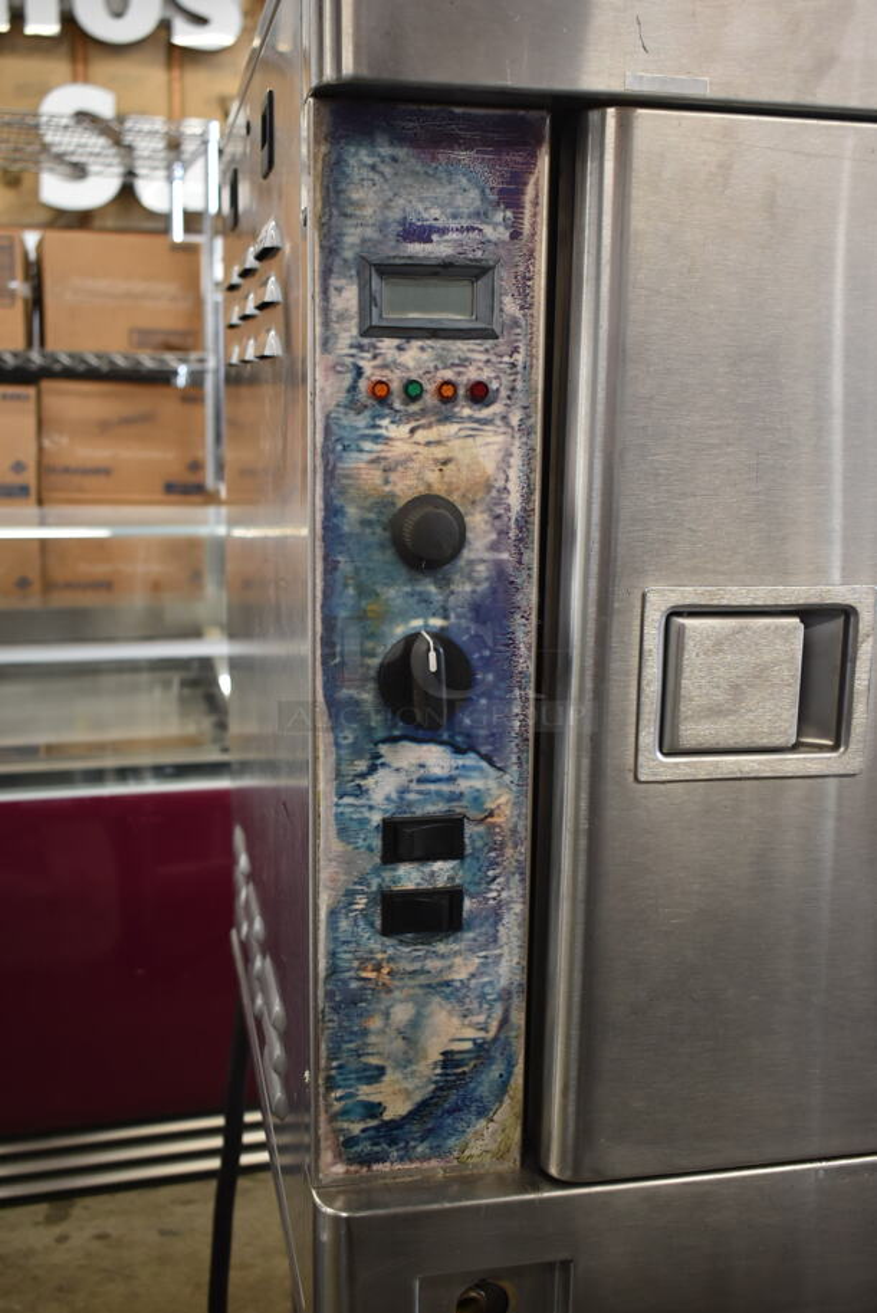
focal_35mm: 38
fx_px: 1368
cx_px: 438
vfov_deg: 51.3
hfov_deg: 35.5
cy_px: 656
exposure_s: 1/40
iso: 720
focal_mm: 25
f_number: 4
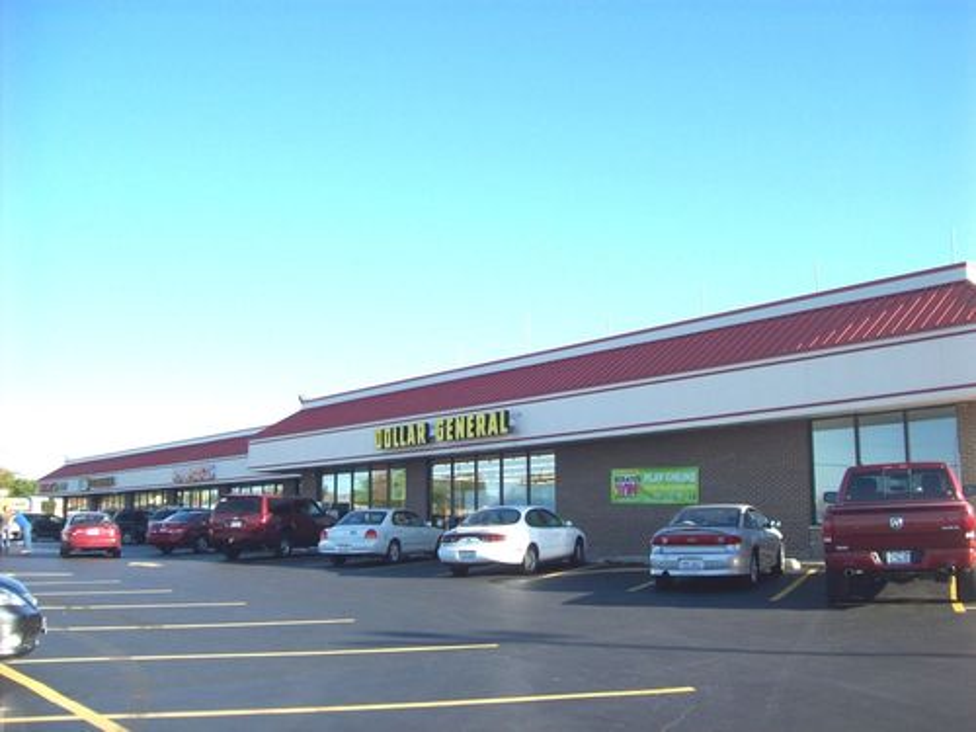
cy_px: 366
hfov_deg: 51.4
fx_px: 1015
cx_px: 488
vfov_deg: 39.7
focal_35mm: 36
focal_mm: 6
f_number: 2.7
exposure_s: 1/625
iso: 80
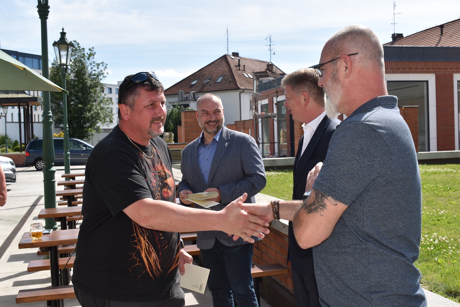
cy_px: 154
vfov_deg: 29.9
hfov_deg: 43.6
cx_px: 230
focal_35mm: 45
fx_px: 575
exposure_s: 1/200
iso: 100
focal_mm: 30
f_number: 9
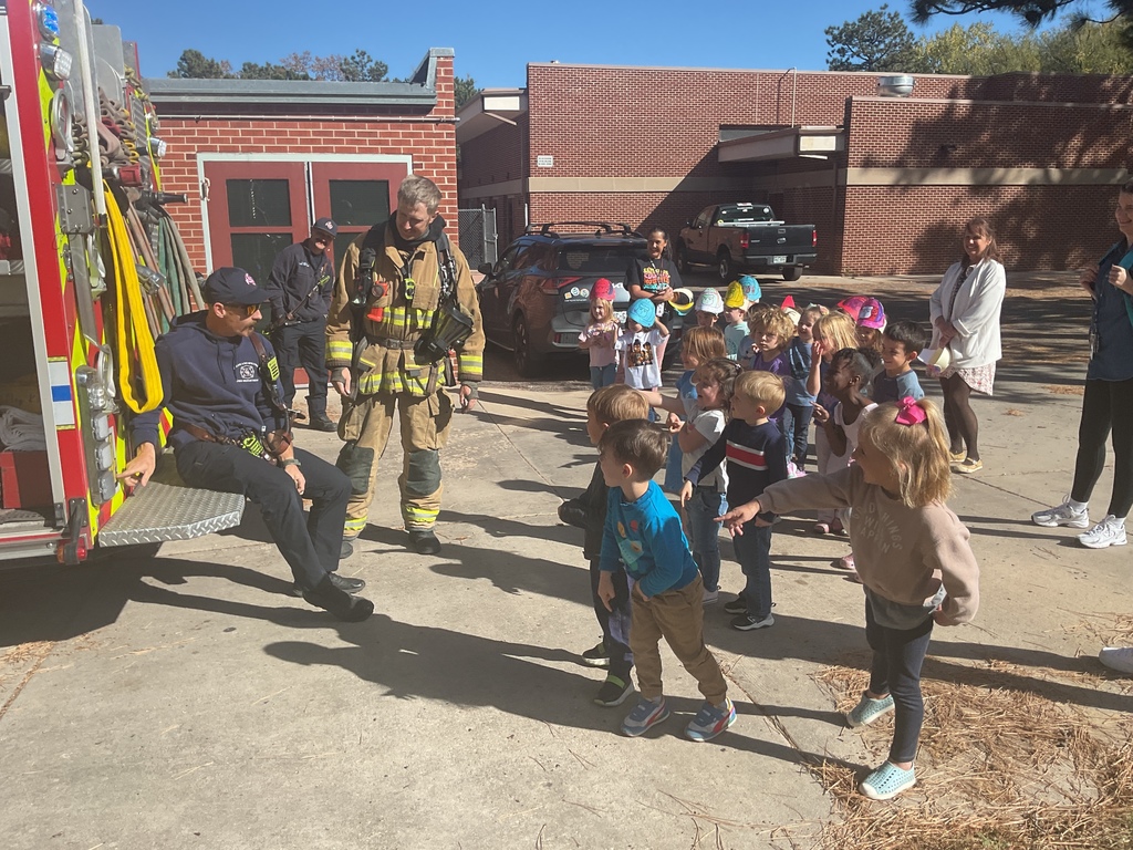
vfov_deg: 48.2
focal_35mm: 29
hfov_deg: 61.7
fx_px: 949
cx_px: 566
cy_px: 425
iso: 16
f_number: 1.8
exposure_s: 1/1534
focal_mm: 3
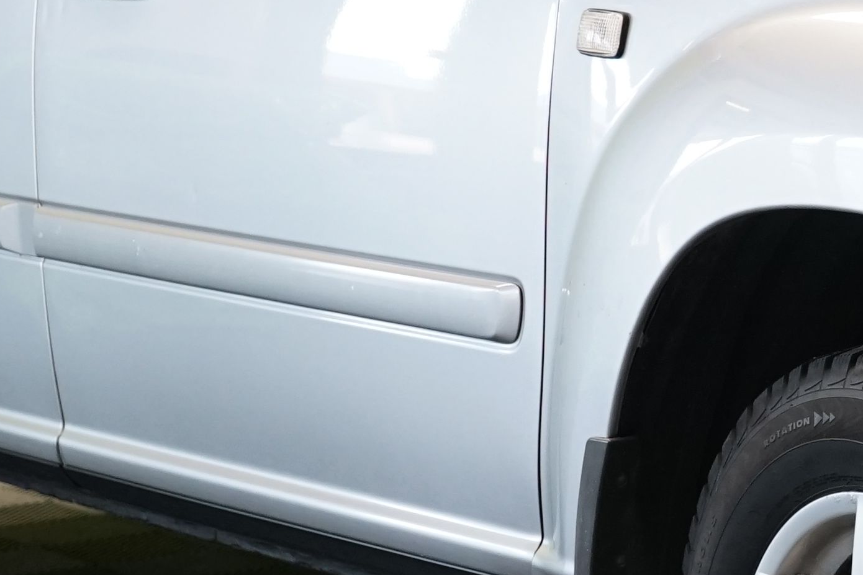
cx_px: 1138
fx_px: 3932
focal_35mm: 164
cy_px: 225
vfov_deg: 8.4
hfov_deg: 12.1
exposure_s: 1/30
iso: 1000
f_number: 4.5
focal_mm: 38
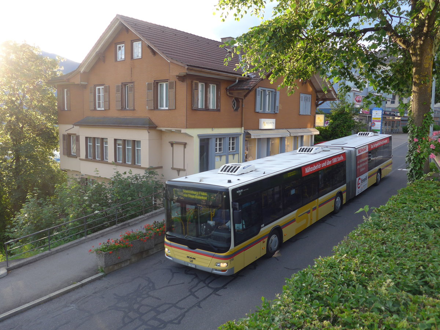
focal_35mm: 29
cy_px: 165
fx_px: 369
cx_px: 220
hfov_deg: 61.7
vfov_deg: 48.2
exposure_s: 1/125
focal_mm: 6
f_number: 2.8
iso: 80
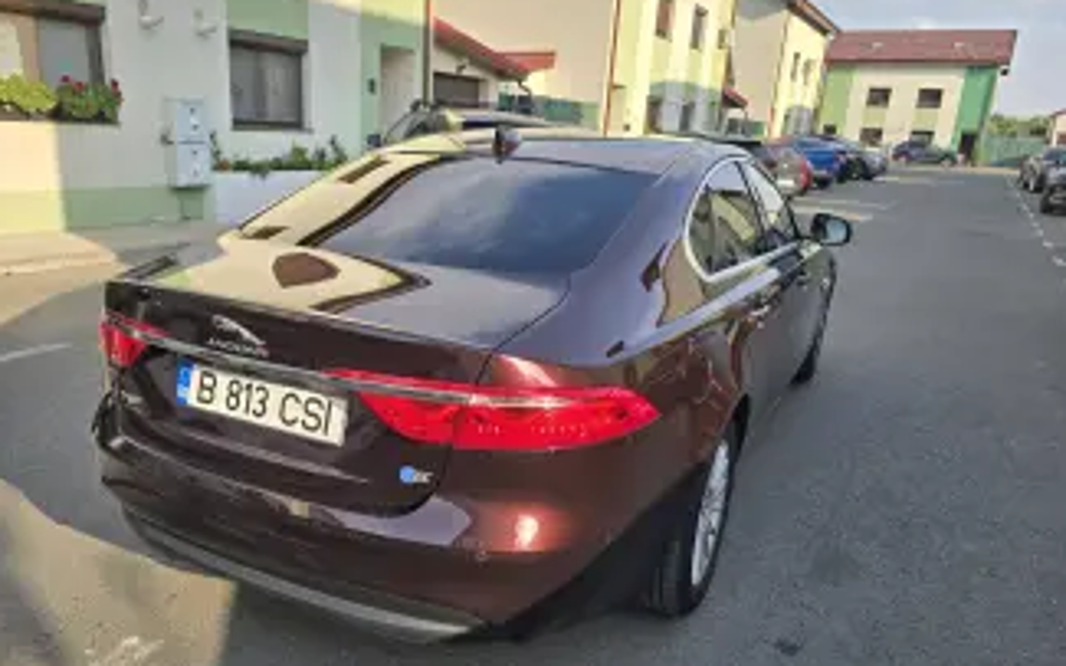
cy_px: 394
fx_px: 784
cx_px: 479
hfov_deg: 68.2
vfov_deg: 45.8
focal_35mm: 27
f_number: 1.7
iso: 12
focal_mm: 6.3
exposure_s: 1/416
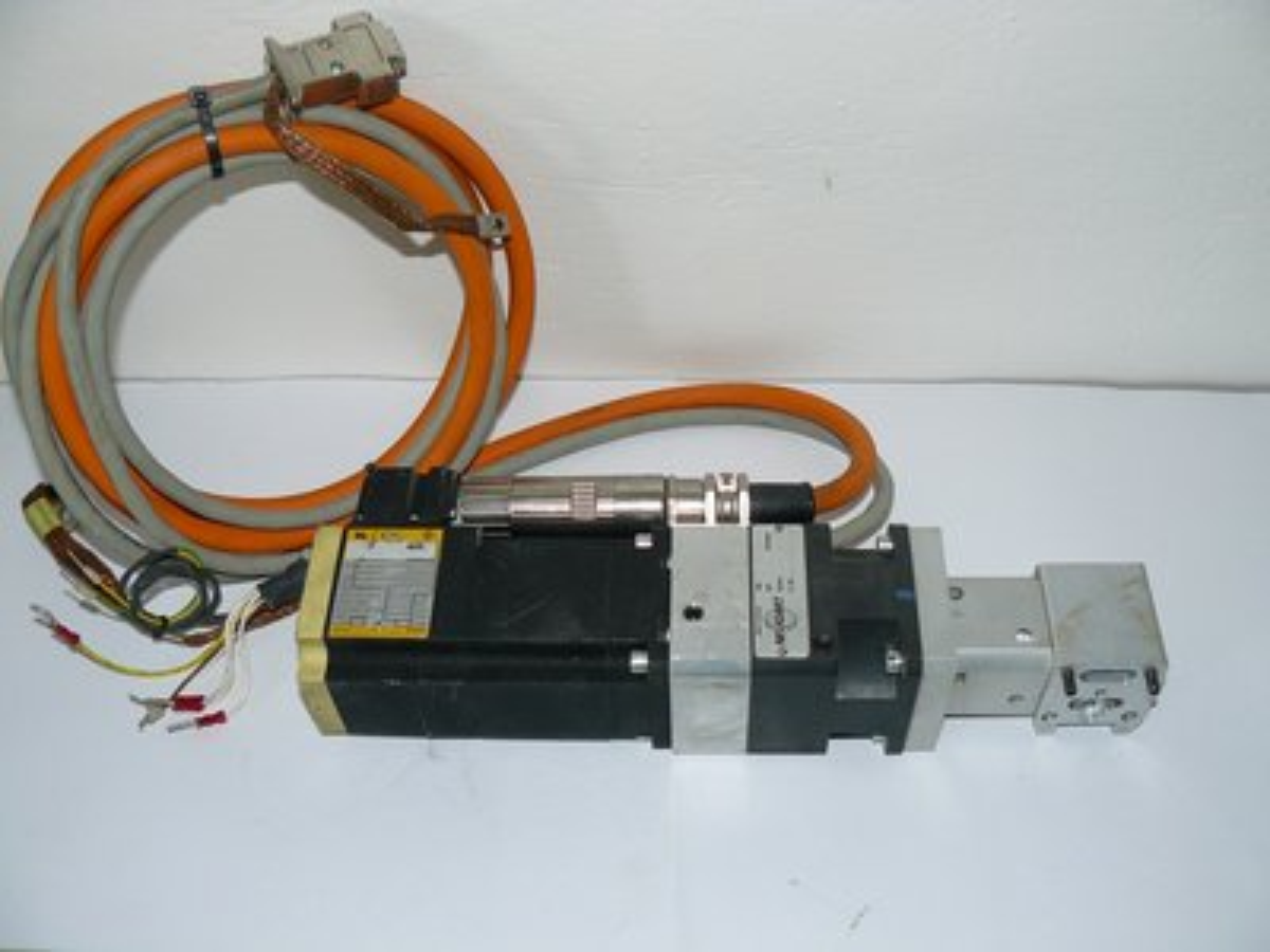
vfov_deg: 39.7
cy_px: 476
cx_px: 635
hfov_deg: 51.4
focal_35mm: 36
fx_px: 1321
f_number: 2.8
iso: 100
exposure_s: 1/30
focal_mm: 6
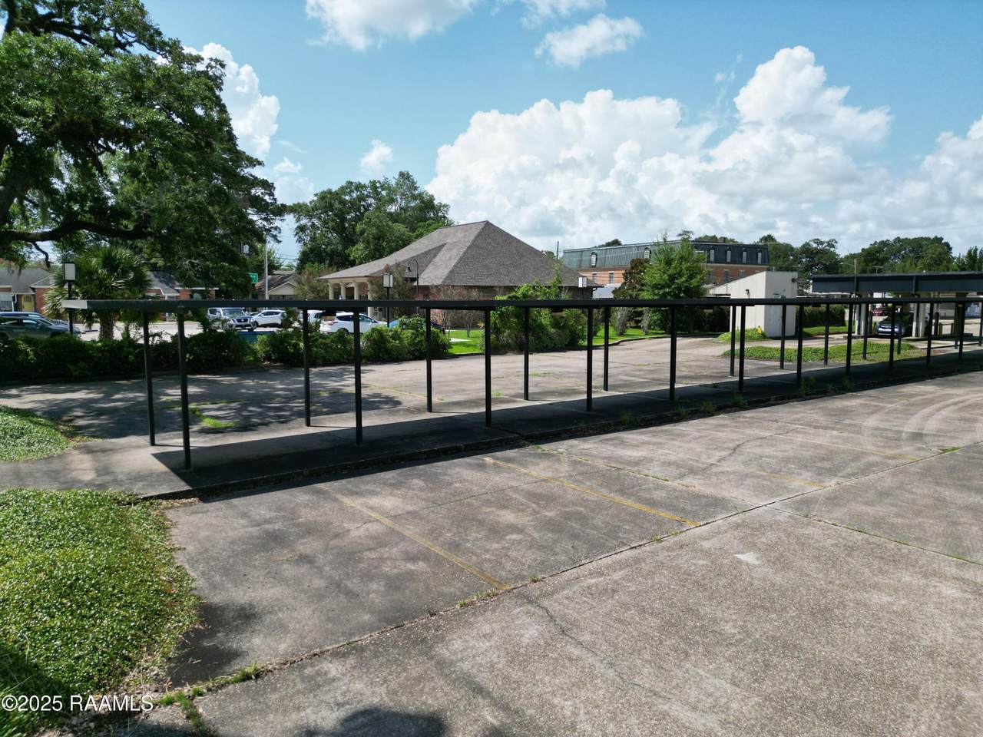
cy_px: 368
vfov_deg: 56.8
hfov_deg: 71.6
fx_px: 682
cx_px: 492
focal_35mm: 24
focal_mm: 6.72
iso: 150
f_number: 1.7
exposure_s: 1/4000
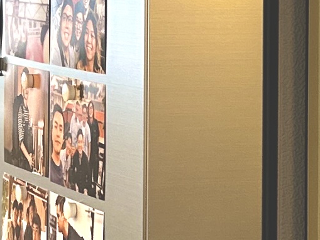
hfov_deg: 10.4
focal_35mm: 190
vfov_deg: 7.8
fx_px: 1757
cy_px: 19
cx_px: 225
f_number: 1.78
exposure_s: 1/121
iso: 160
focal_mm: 6.86
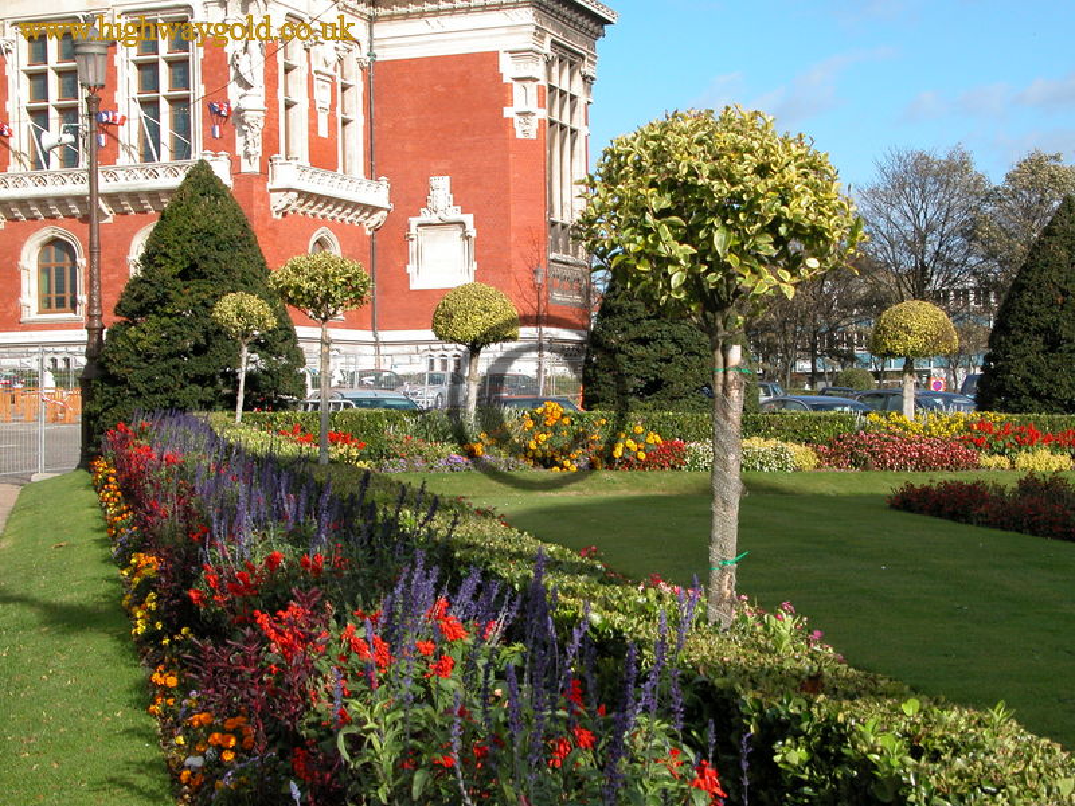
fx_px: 1894
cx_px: 538
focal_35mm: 61
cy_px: 403
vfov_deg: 24.0
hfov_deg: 31.7
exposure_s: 1/315
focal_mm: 15.7
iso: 100
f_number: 5.7
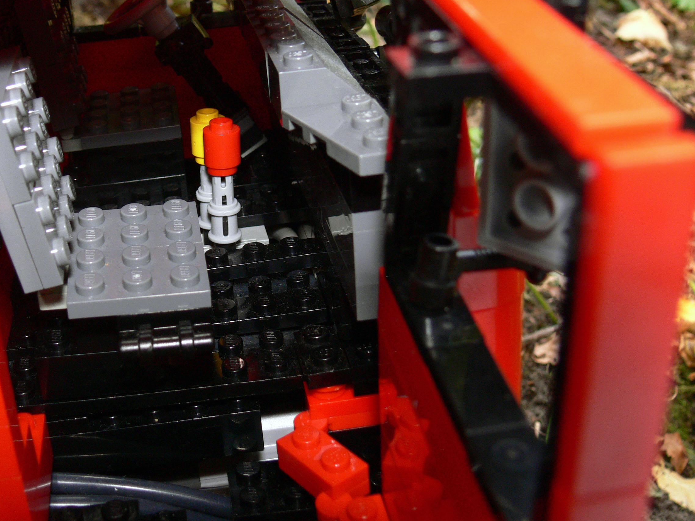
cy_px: 169
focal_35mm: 50
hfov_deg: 37.7
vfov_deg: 28.9
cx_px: 224
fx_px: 1004
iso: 100
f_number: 4
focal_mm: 7.4
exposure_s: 1/60
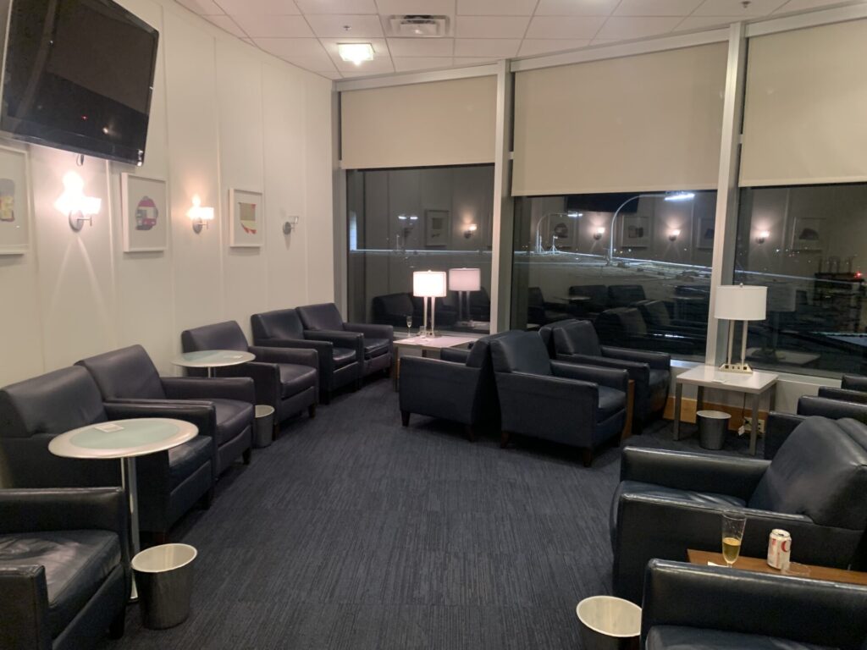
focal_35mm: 26
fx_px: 651
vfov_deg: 53.1
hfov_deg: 67.3
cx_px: 434
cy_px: 325
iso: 250
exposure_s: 1/40
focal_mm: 4.25
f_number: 1.8
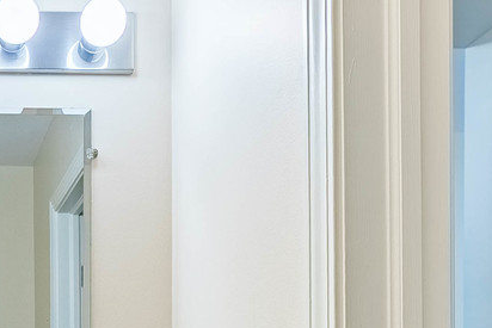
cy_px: 453
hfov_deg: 30.5
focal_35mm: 55
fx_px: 752
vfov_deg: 21.6
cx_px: -106
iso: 200
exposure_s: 1/1600
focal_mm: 14
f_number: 7.1
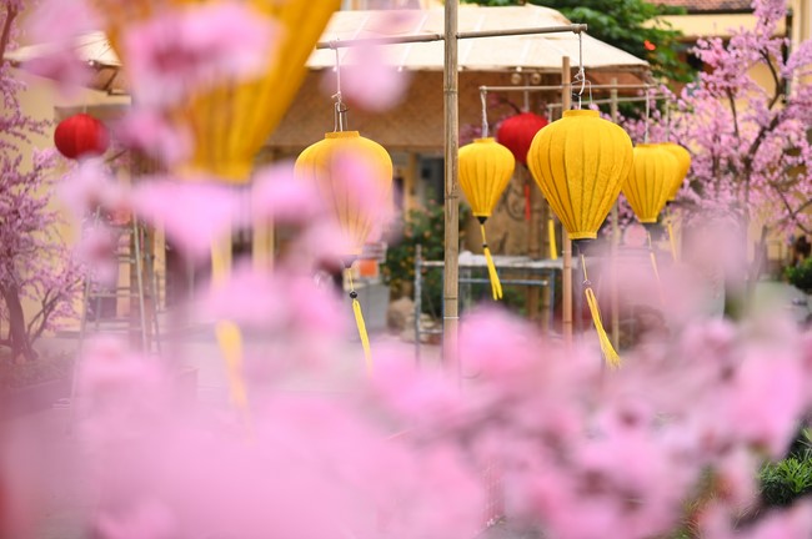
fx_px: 1577
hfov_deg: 28.9
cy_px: 270
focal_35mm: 70
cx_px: 406
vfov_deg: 19.4
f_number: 2.8
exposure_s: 1/160
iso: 250
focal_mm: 70
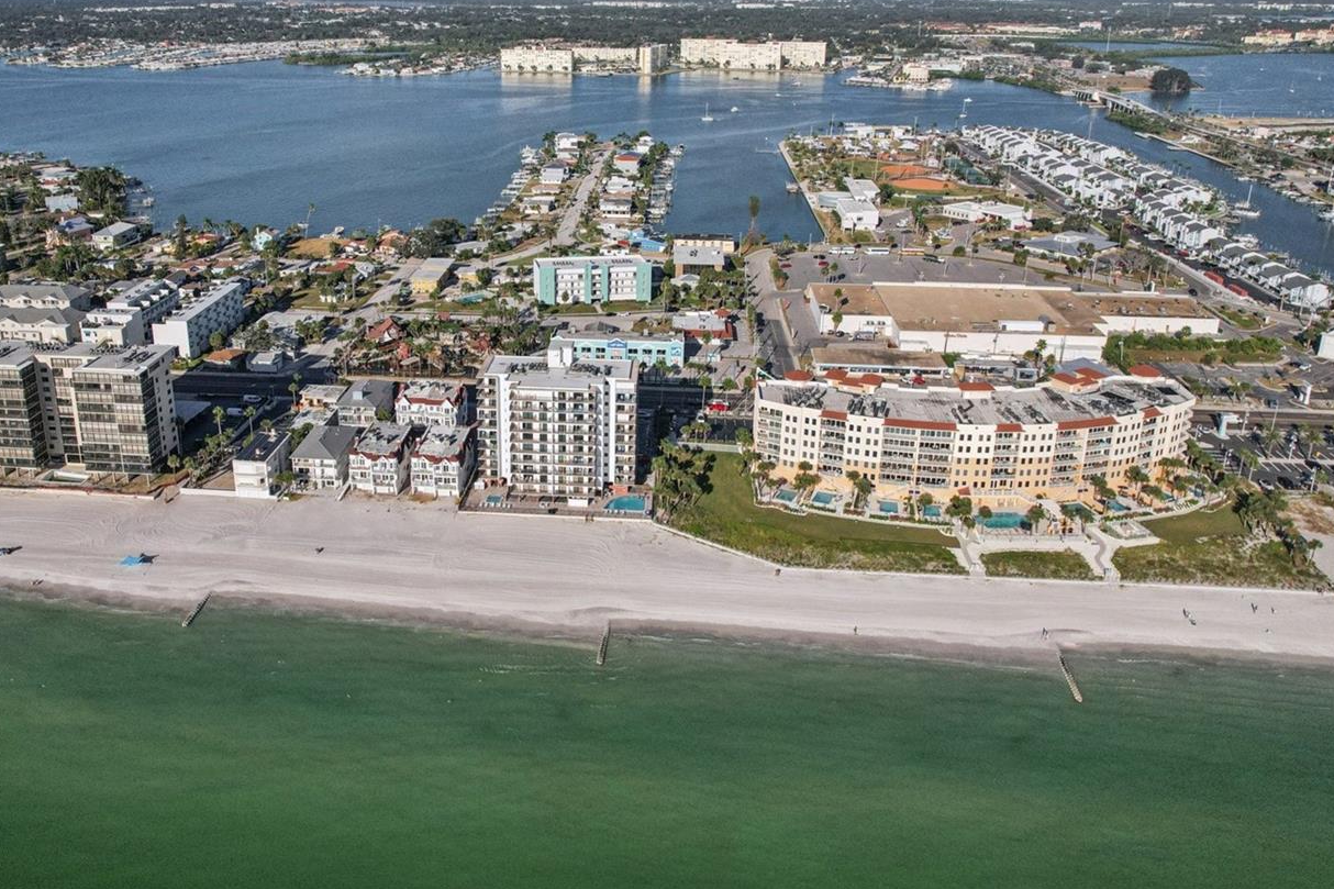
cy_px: 352
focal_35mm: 29
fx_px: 1074
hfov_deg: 63.3
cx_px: 555
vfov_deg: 44.7
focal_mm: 8.4
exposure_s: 1/4000
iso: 400
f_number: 2.8
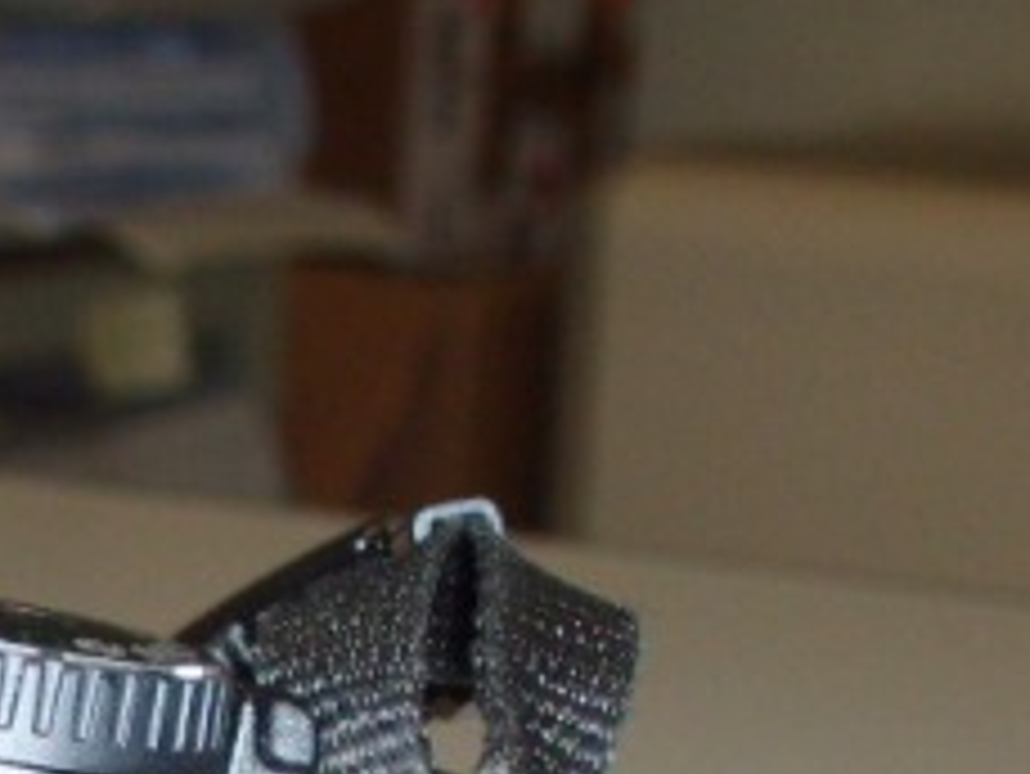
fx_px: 6341
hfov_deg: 9.0
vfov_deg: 6.8
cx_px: -517
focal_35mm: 213
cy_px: 1269
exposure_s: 1/60
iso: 100
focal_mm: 10.3
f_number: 3.6
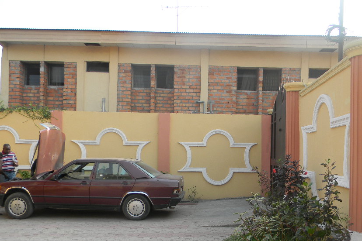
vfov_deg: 36.5
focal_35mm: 36
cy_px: 159
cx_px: 210
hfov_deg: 52.9
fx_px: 362
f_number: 3.5
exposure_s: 1/190
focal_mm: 5
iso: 80
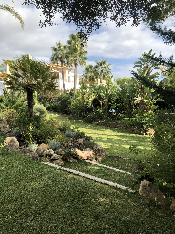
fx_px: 189
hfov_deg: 49.7
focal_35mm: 28
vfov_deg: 63.4
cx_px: 88
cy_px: 117
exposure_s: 1/1263
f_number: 1.8
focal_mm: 3.99
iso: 20
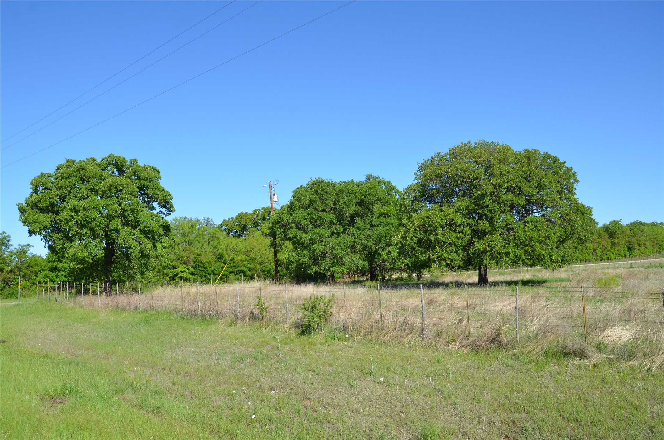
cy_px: 220
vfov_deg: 41.5
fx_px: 580
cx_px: 332
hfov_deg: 59.6
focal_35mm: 32
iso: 110
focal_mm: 21
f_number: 8
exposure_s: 1/250
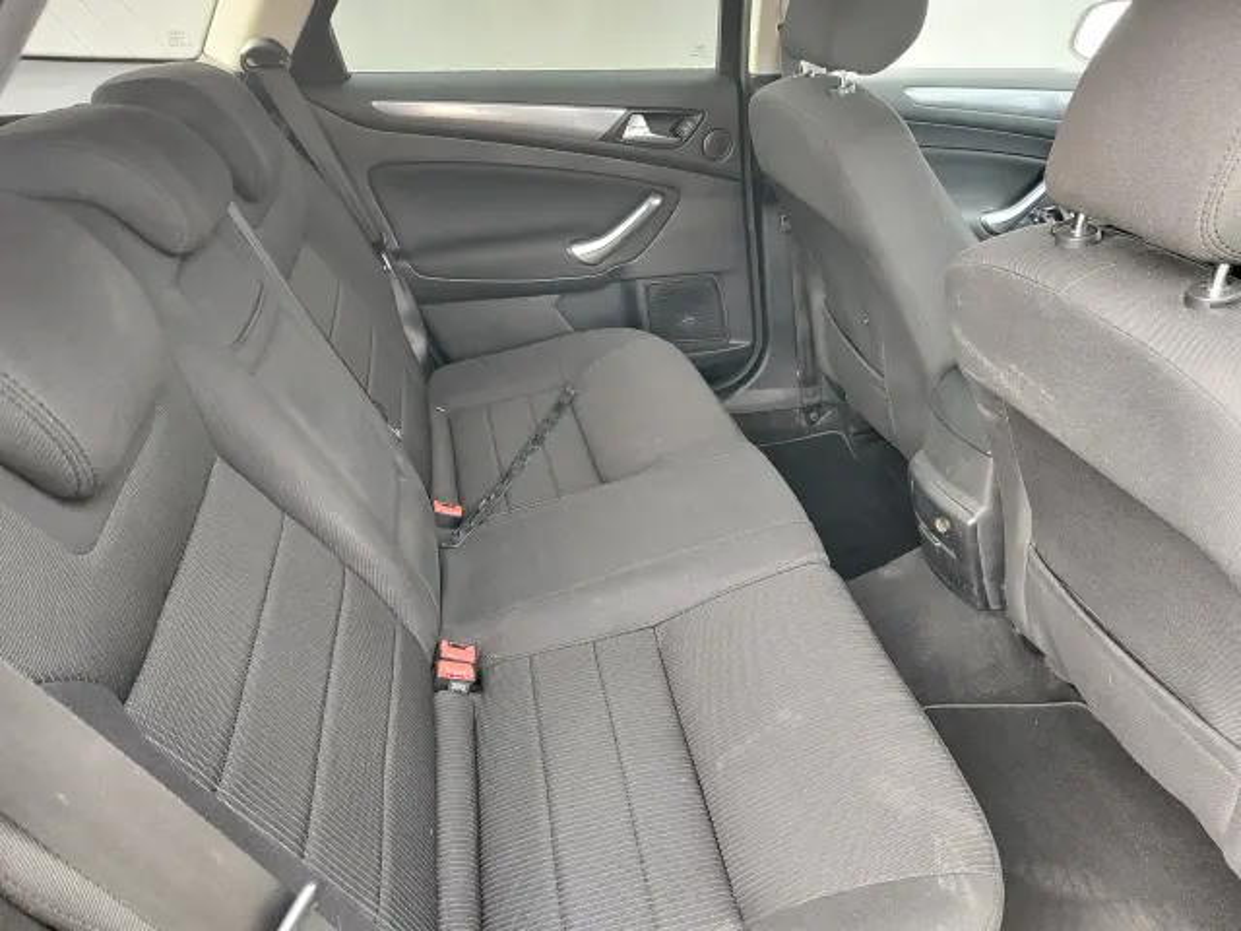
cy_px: 466
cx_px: 620
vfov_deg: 58.9
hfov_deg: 73.9
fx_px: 825
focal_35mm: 23
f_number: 1.8
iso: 288
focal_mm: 5.56
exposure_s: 1/50
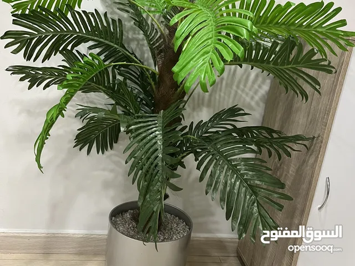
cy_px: 133
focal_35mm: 26
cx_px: 178
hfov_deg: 67.3
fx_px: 267
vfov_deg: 53.1
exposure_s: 1/50
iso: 250
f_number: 1.6
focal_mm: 5.1
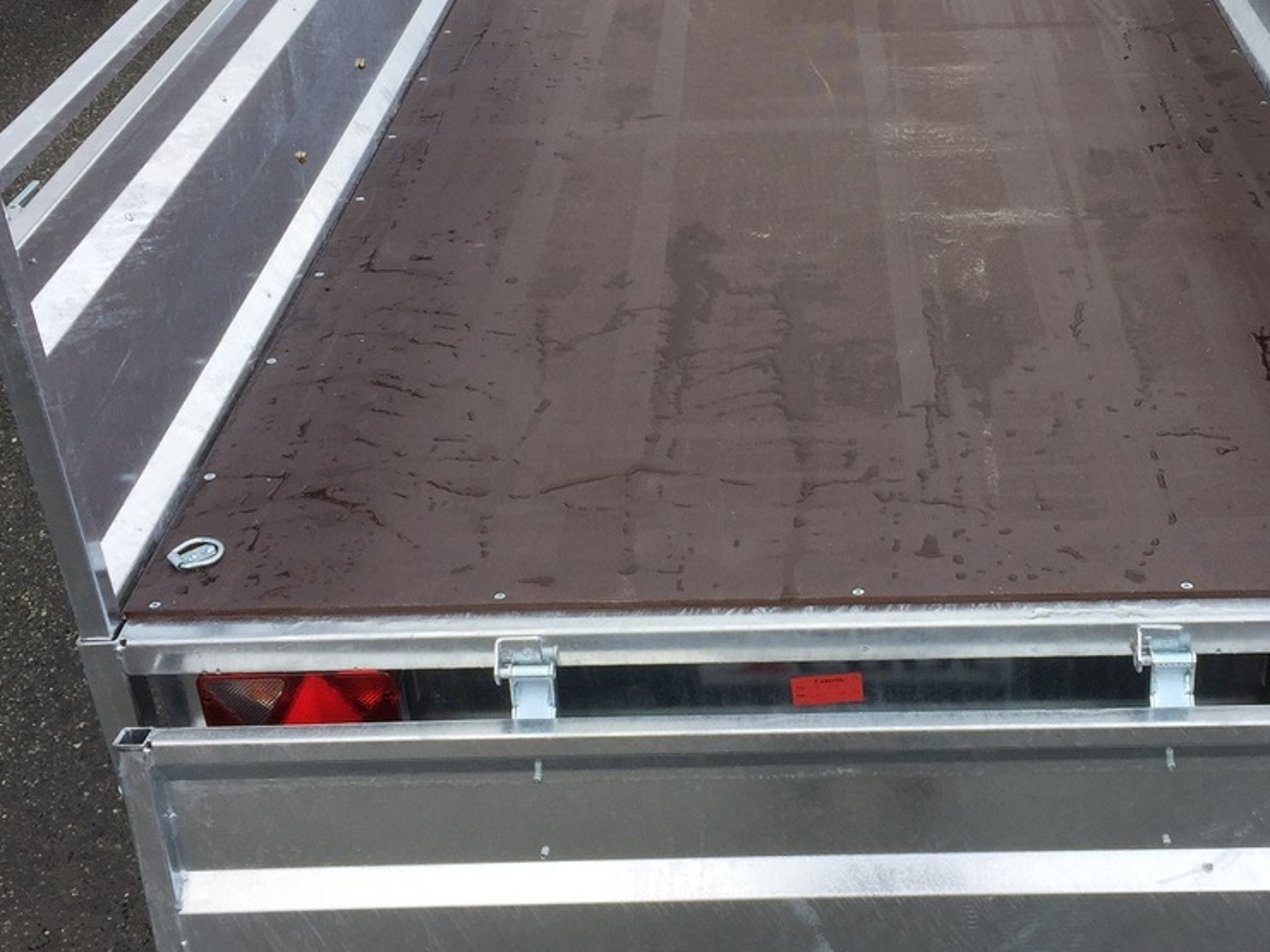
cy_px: 427
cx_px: 824
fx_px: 1724
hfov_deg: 40.0
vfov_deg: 30.9
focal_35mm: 47
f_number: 2.2
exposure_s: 1/297
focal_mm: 4.15
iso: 32
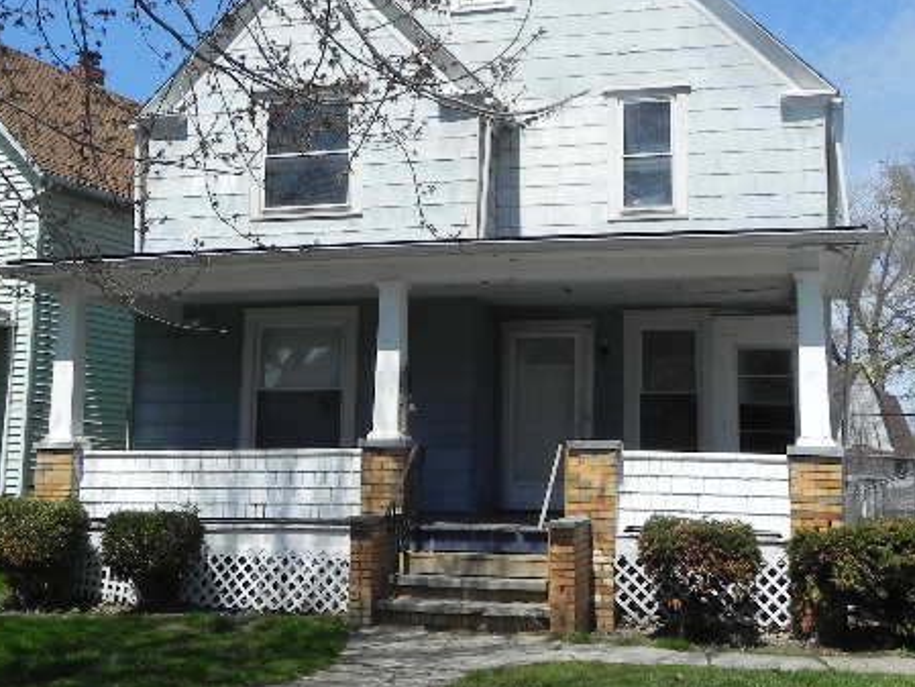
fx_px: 1243
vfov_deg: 30.9
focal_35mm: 47
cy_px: 338
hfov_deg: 40.4
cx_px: 461
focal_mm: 5.9
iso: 160
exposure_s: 1/454
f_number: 7.1
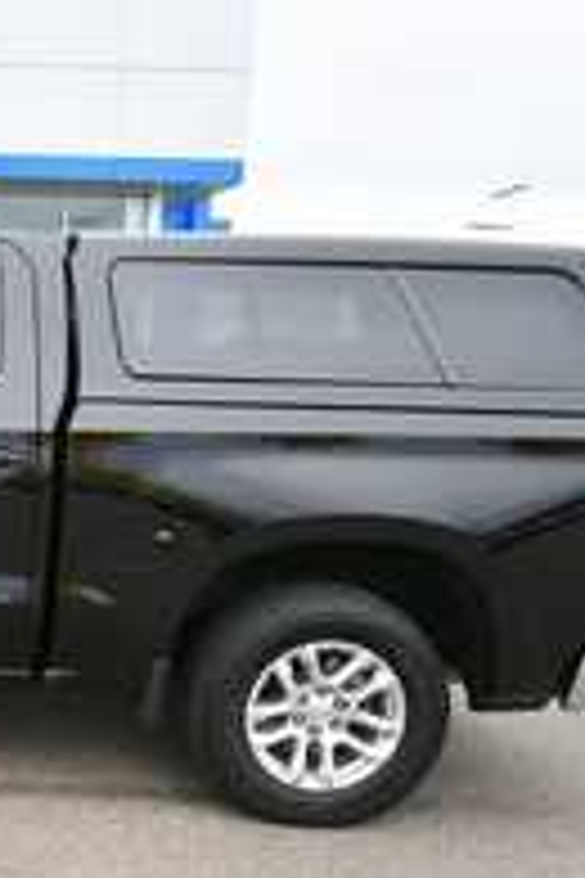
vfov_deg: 45.2
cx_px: -171
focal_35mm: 43
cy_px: 525
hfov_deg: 26.5
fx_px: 1048
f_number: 5.6
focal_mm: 14
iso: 400
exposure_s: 1/250
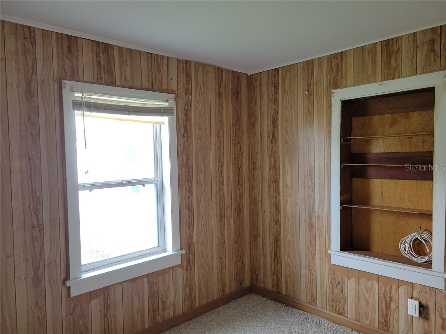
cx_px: 223
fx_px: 335
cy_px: 167
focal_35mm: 26
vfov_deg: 53.1
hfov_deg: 67.3
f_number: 1.8
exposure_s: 1/60
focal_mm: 5.4
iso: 125
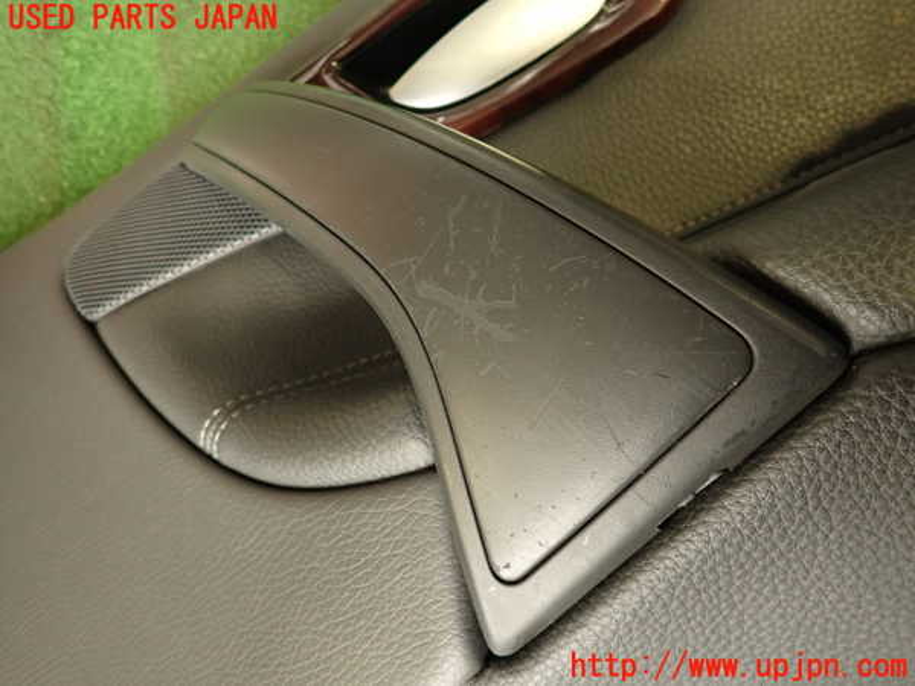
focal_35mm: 25
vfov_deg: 54.9
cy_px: 343
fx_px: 661
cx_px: 458
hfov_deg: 69.4
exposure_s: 1/30
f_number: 2
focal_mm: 4.5
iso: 250
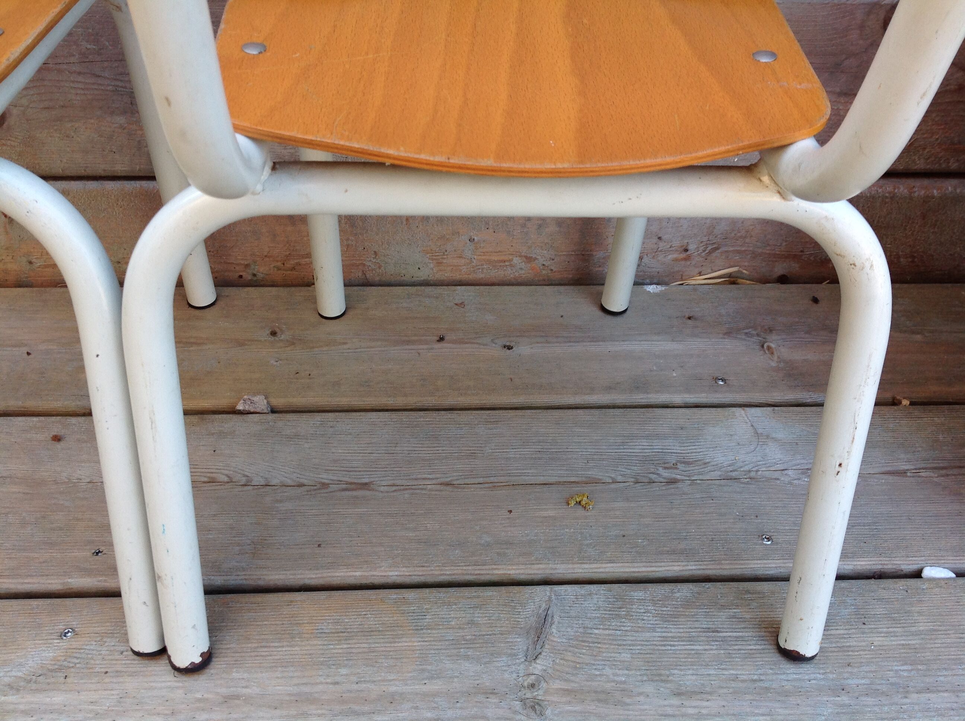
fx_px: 974
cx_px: 482
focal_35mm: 35
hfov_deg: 52.7
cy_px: 360
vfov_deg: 40.6
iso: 50
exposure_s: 1/131
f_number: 2.4
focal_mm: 4.28
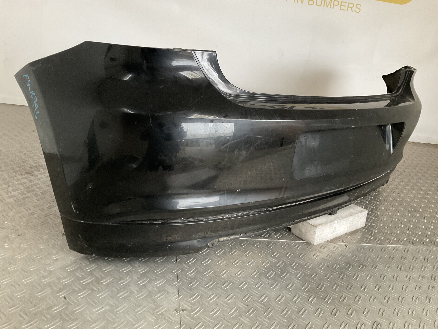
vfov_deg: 48.2
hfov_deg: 61.7
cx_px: 219
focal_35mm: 29
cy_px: 164
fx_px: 367
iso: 250
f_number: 1.8
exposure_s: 1/60
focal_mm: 3
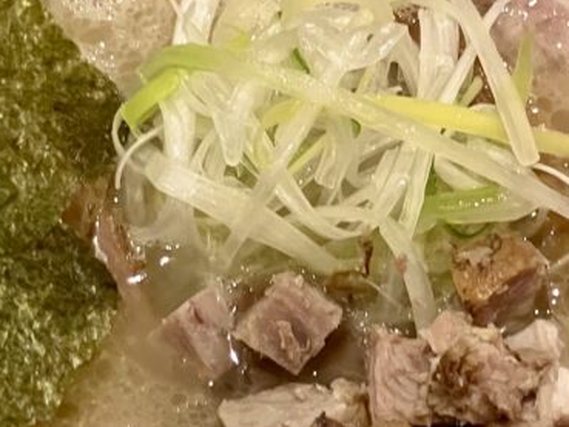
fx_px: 1595
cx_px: 338
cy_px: 285
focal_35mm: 97
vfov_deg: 15.2
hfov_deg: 20.2
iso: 320
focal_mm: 3.99
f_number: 1.8
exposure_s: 1/60
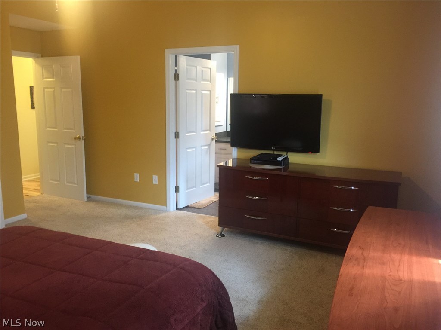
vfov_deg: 48.2
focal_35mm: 29
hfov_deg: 61.7
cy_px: 165
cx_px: 220
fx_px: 369
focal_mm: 4.15
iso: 125
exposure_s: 1/15
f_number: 2.2
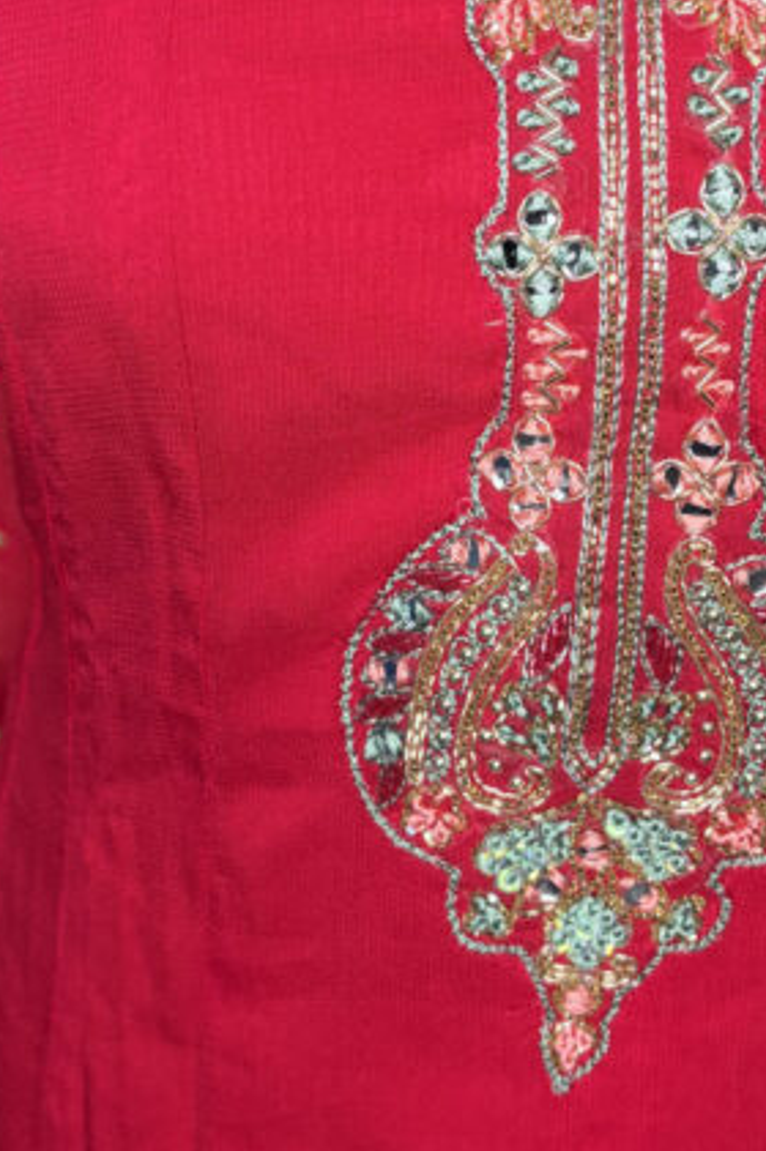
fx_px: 1918
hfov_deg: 22.3
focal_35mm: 60
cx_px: 610
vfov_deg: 33.3
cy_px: 439
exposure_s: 1/50
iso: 160
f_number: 1.6
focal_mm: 5.96
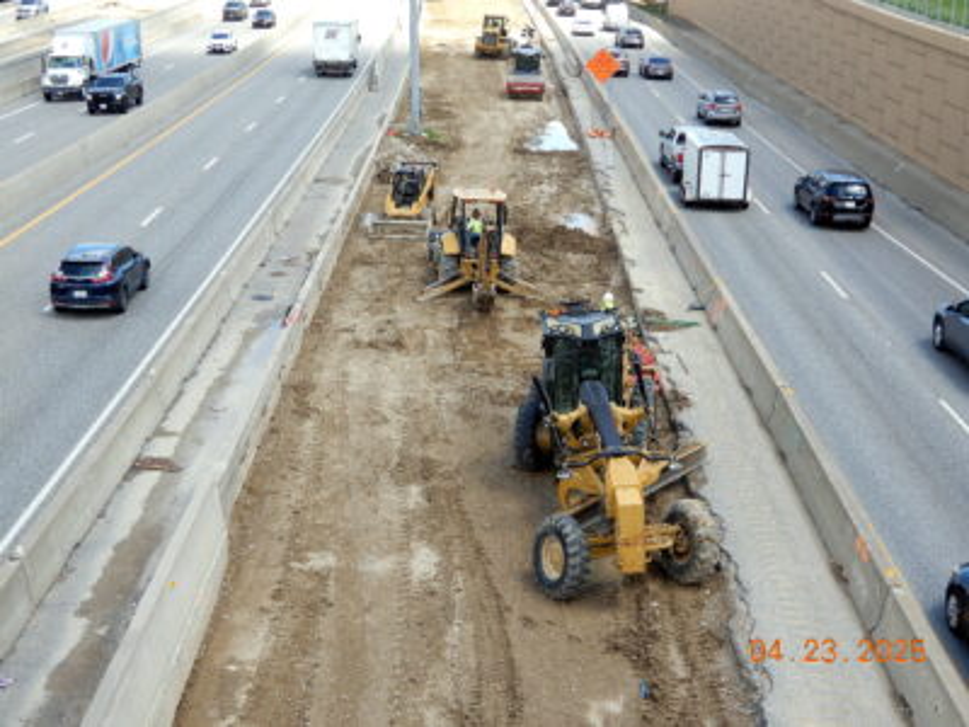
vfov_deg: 29.1
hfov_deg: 38.2
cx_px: 484
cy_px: 364
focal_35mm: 50
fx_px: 1400
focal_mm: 8.9
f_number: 4
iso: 80
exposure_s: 1/250
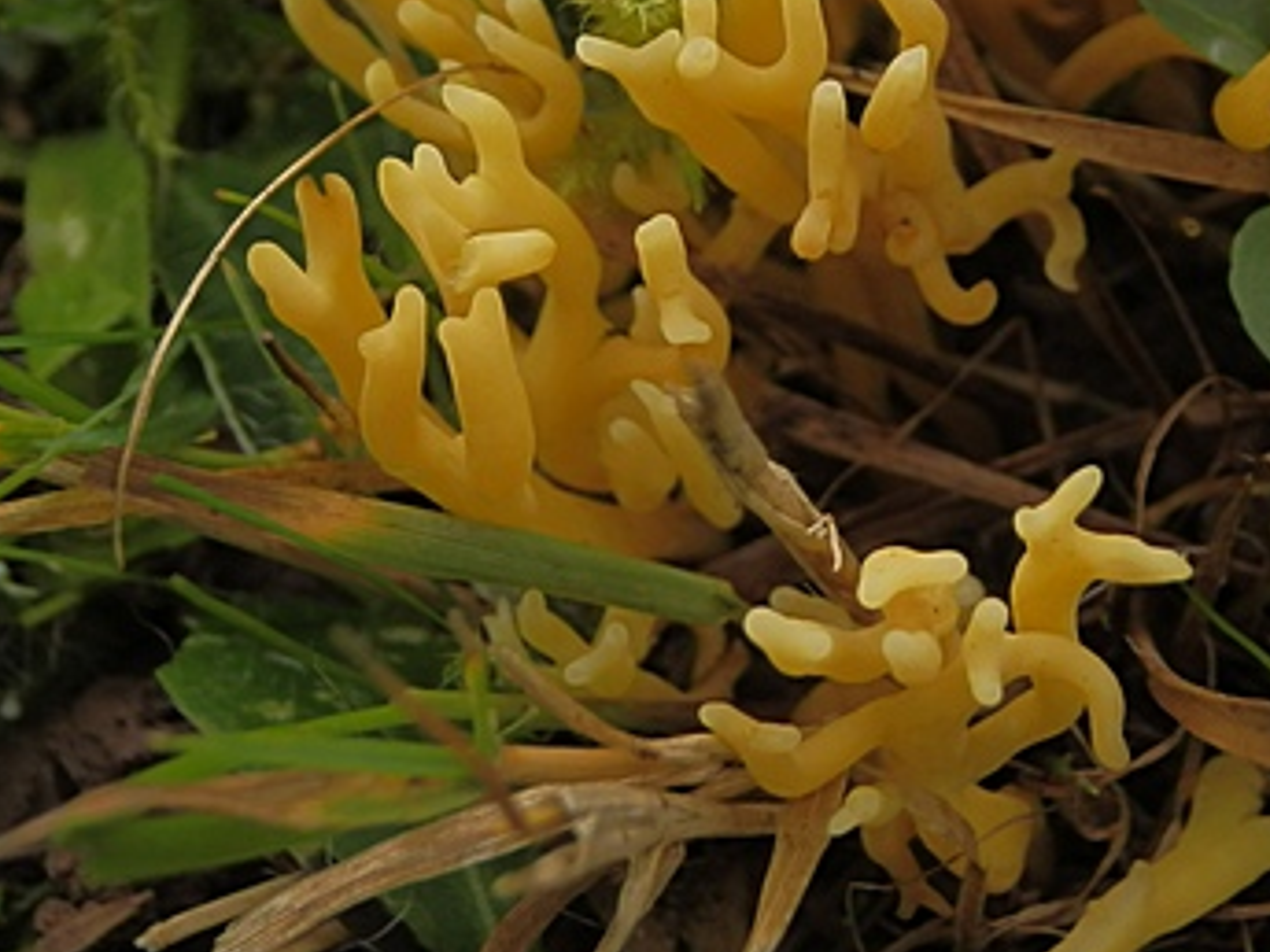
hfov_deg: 22.7
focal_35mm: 86
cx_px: 834
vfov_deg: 16.8
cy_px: 26
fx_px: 3155
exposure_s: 1/320
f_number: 3.9
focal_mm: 6.7
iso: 80
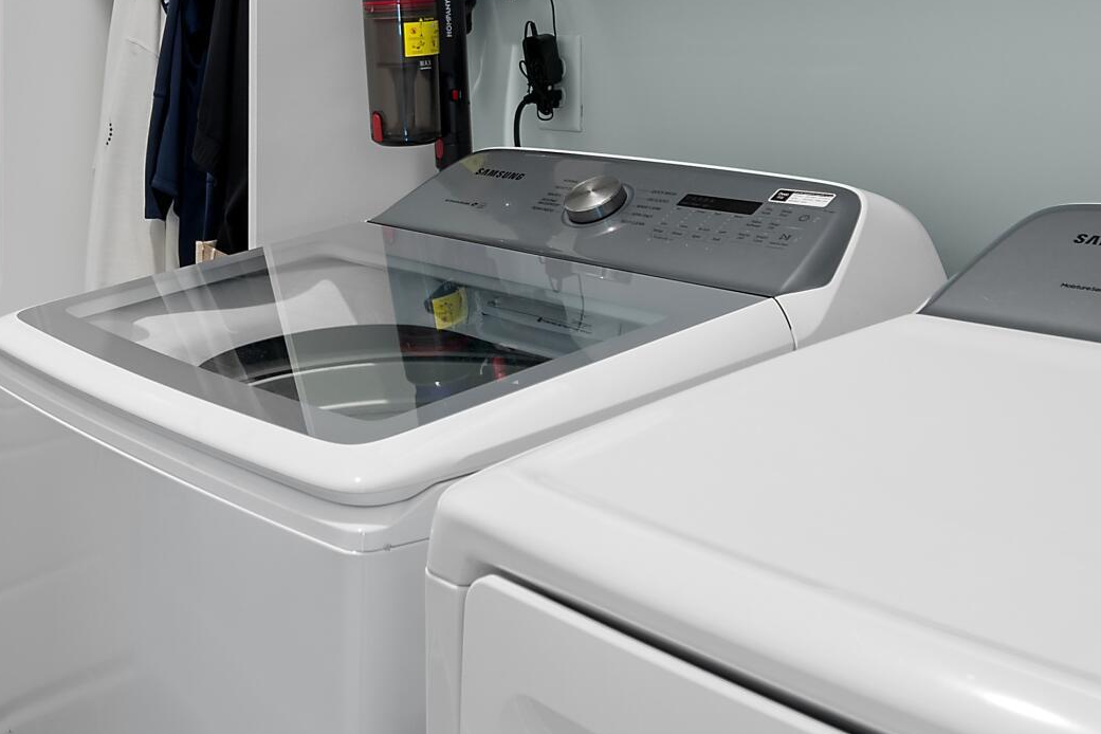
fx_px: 1498
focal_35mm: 49
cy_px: 27
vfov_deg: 26.3
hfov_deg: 40.1
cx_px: 429
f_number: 4.8
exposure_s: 1/1.67
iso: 100
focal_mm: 11.5
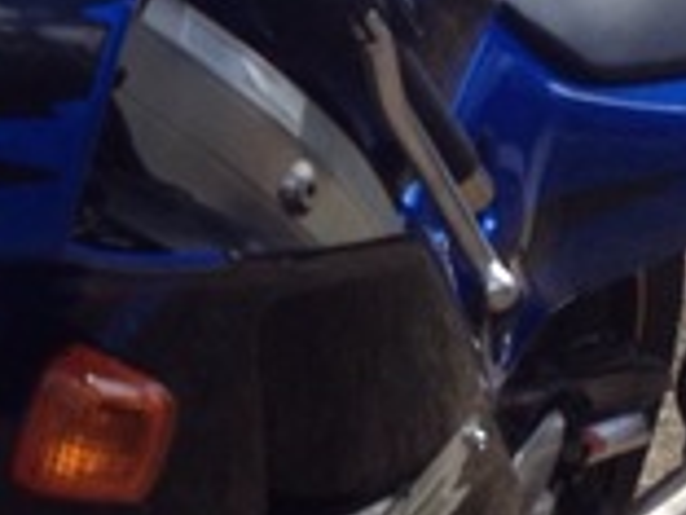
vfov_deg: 8.2
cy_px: 365
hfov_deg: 10.8
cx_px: -75
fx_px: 3567
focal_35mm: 180
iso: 64
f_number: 2.4
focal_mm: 4.28
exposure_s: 1/681
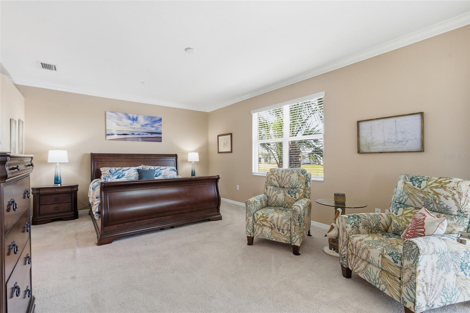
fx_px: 209
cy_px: 156
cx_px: 235
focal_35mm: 16
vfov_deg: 73.7
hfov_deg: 96.7
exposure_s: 1/40
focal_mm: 16
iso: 400
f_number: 9
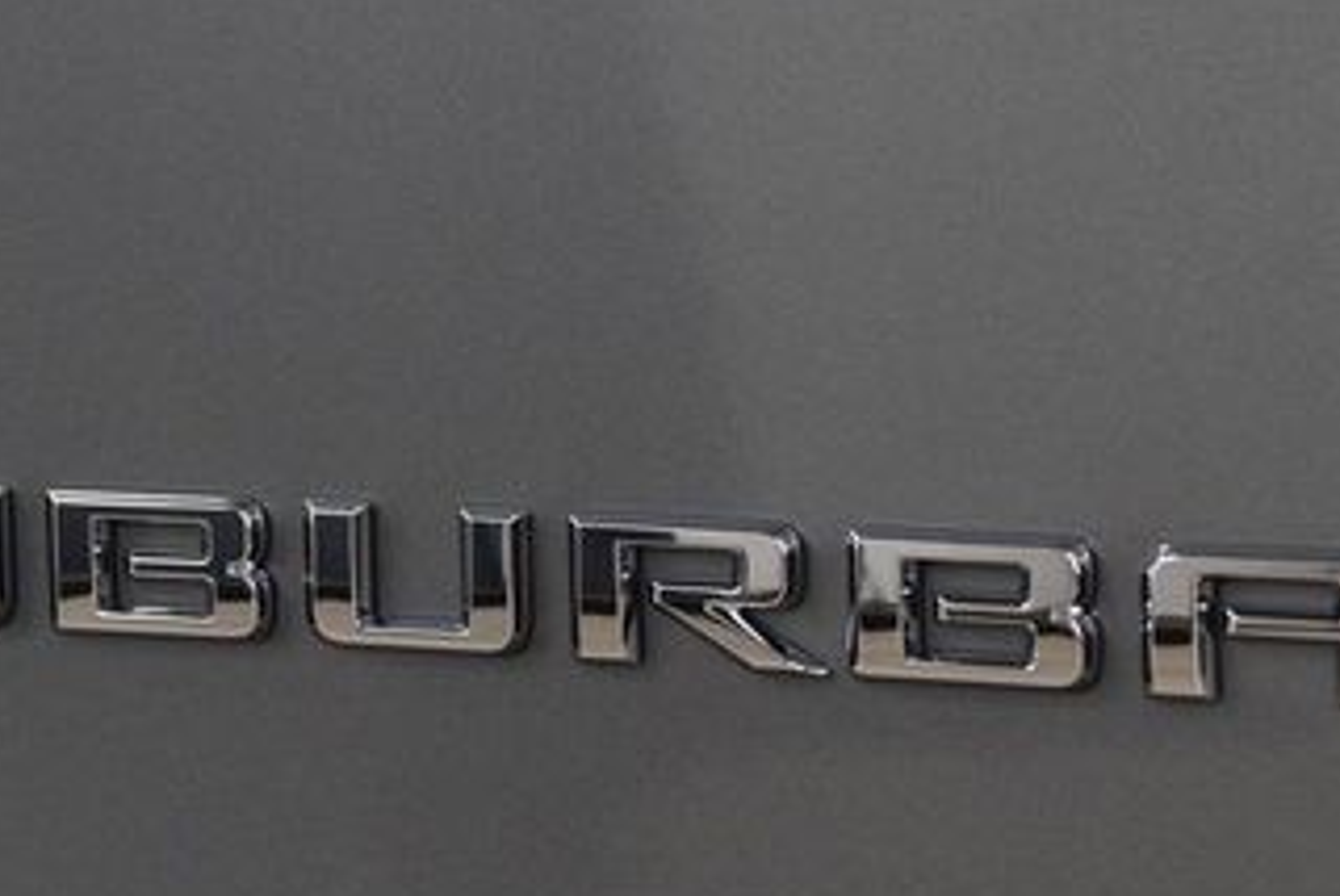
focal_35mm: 210
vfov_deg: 6.6
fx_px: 7824
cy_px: 572
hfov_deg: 9.8
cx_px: 704
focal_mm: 70
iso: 1400
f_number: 7.1
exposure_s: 1/30
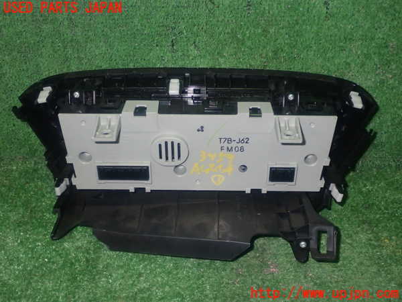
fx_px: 476
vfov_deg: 35.1
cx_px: 201
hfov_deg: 45.8
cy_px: 151
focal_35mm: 41
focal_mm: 7.31
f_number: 8
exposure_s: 1/40
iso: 800
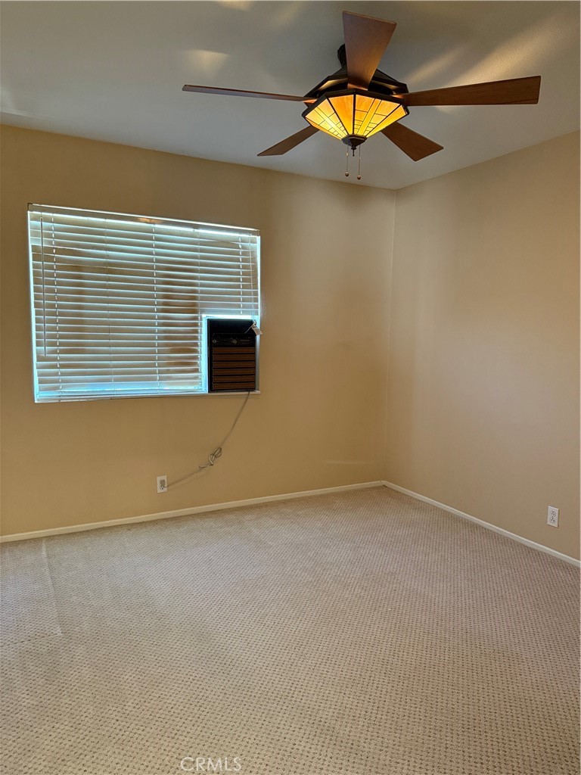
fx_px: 537
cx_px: 290
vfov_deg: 71.6
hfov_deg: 56.8
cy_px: 388
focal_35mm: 24
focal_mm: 6.76
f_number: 1.78
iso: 640
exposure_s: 1/60
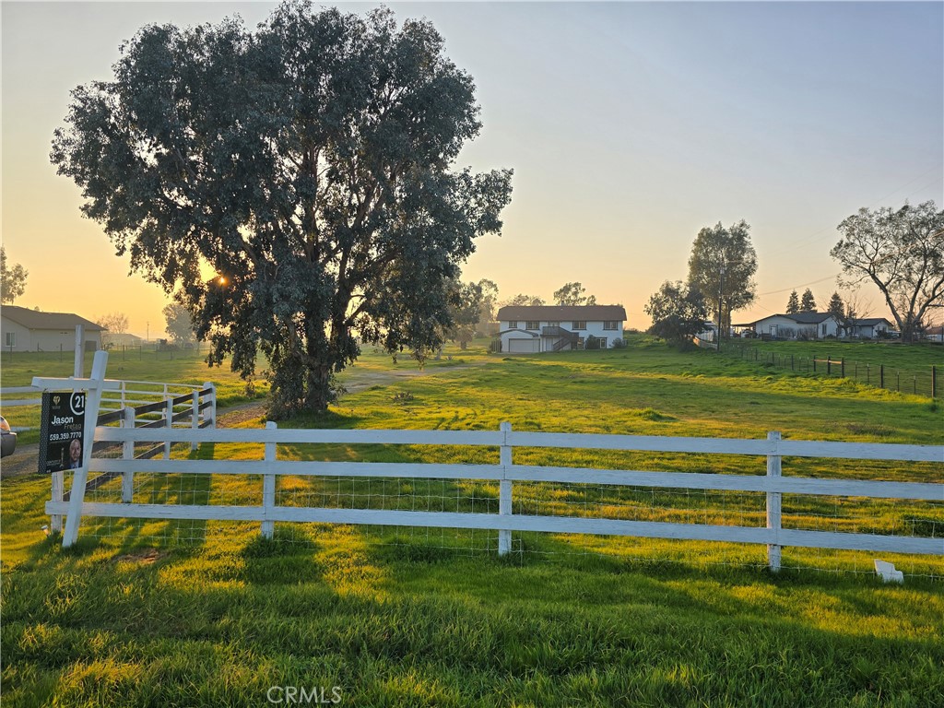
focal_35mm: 23
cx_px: 472
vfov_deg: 58.9
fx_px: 627
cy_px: 354
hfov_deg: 73.9
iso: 12
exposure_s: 1/538
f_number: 1.7
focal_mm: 6.3
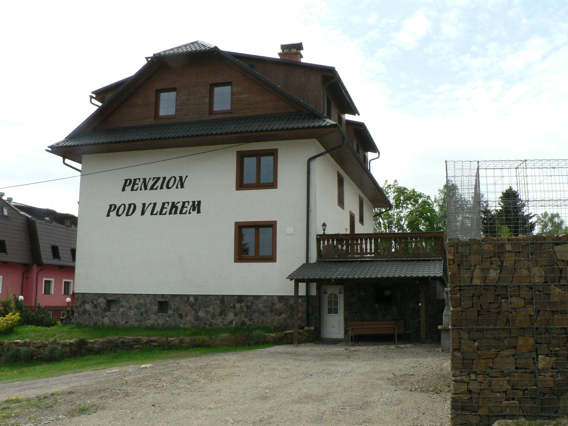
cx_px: 284
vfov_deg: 39.7
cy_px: 213
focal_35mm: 36
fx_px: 591
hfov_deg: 51.4
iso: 200
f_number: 7.1
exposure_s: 1/500
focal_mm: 6
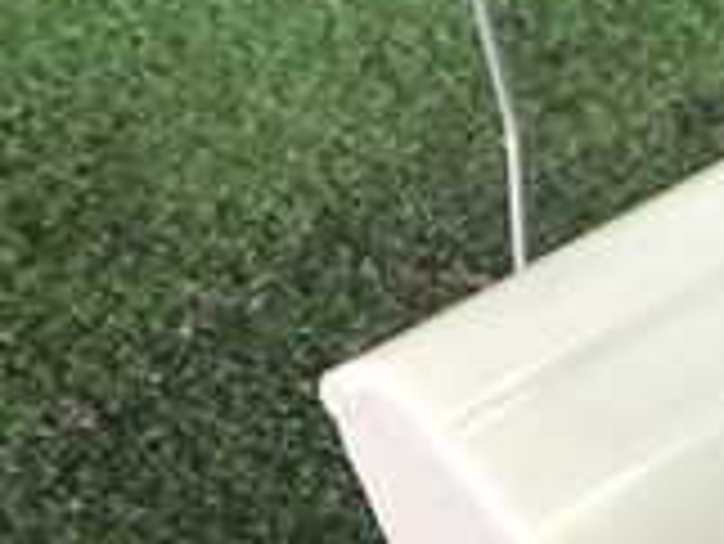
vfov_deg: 13.2
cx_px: 1277
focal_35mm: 112
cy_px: 261
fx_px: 2344
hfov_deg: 15.3
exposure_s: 1/80
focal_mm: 5.4
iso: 640
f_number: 2.3
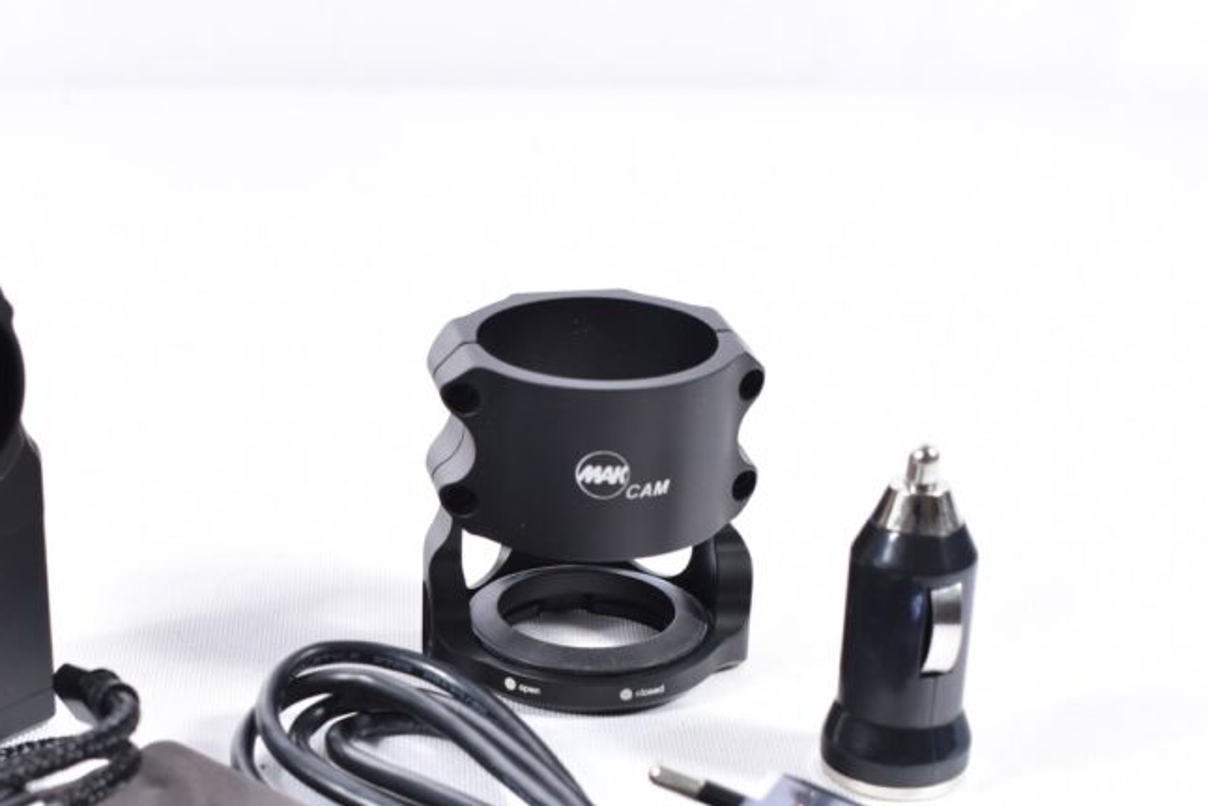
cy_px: 703
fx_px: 2618
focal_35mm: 78
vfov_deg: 17.3
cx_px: 393
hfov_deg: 25.8
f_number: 5
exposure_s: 1/50
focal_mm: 28
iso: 640
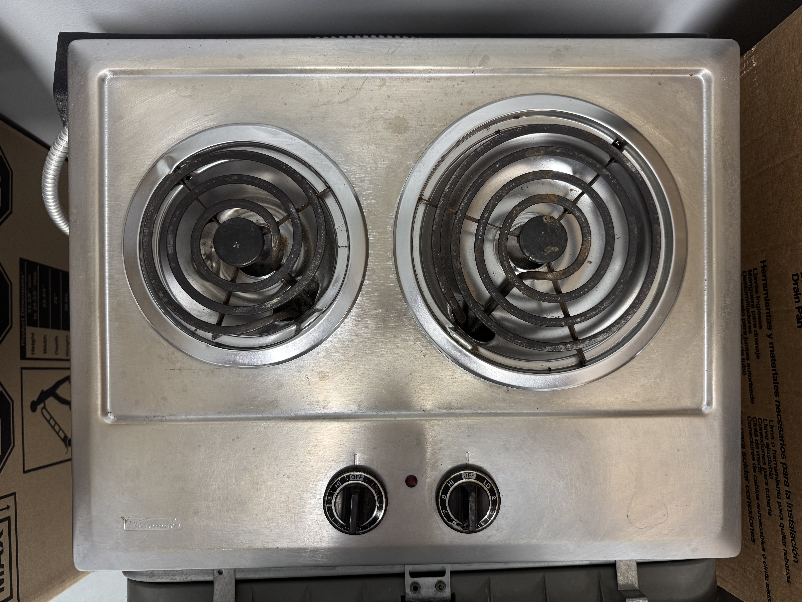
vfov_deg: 56.8
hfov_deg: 71.6
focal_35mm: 24
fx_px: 556
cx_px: 401
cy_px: 301
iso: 160
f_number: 1.78
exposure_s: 1/60
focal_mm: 6.76
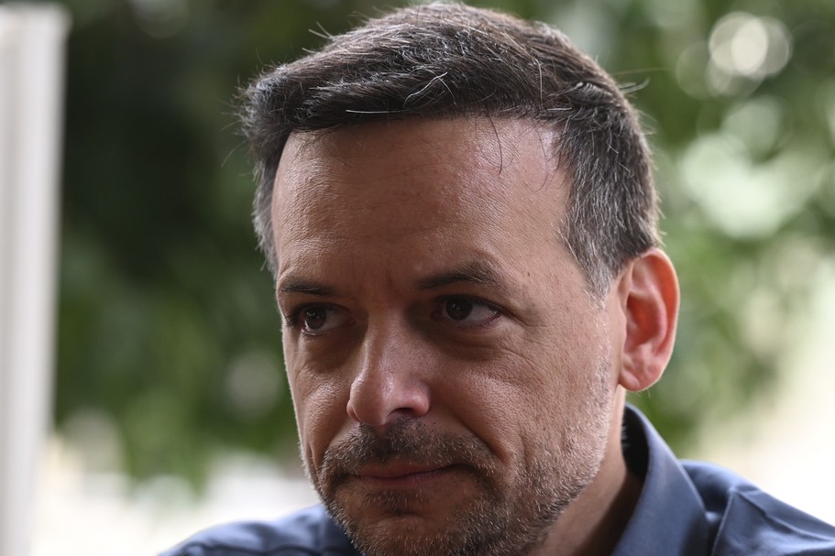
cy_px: 339
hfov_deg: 10.8
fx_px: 4429
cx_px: 498
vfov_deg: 7.2
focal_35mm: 191
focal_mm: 145
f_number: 4.5
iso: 1000
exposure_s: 1/250
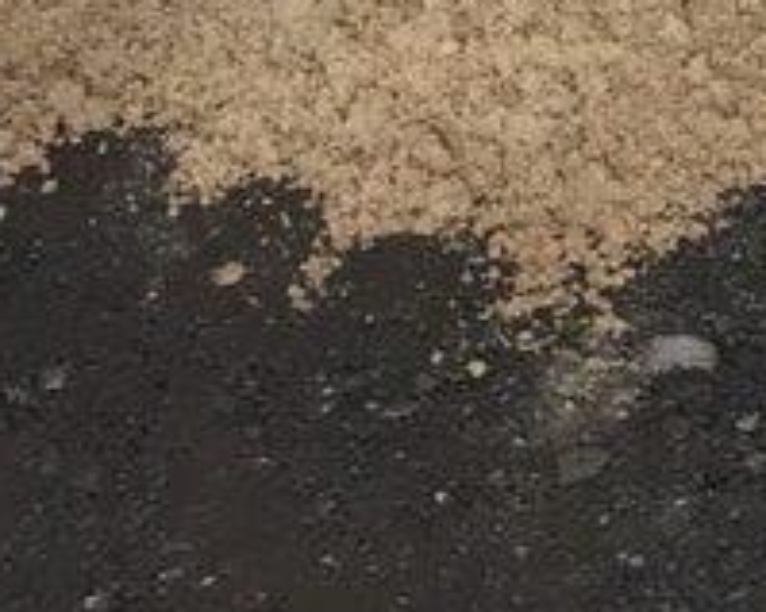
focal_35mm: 190
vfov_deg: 7.2
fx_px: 4305
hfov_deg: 9.3
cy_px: -1243
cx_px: 1719
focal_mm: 4.15
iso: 40
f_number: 2.2
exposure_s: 1/60
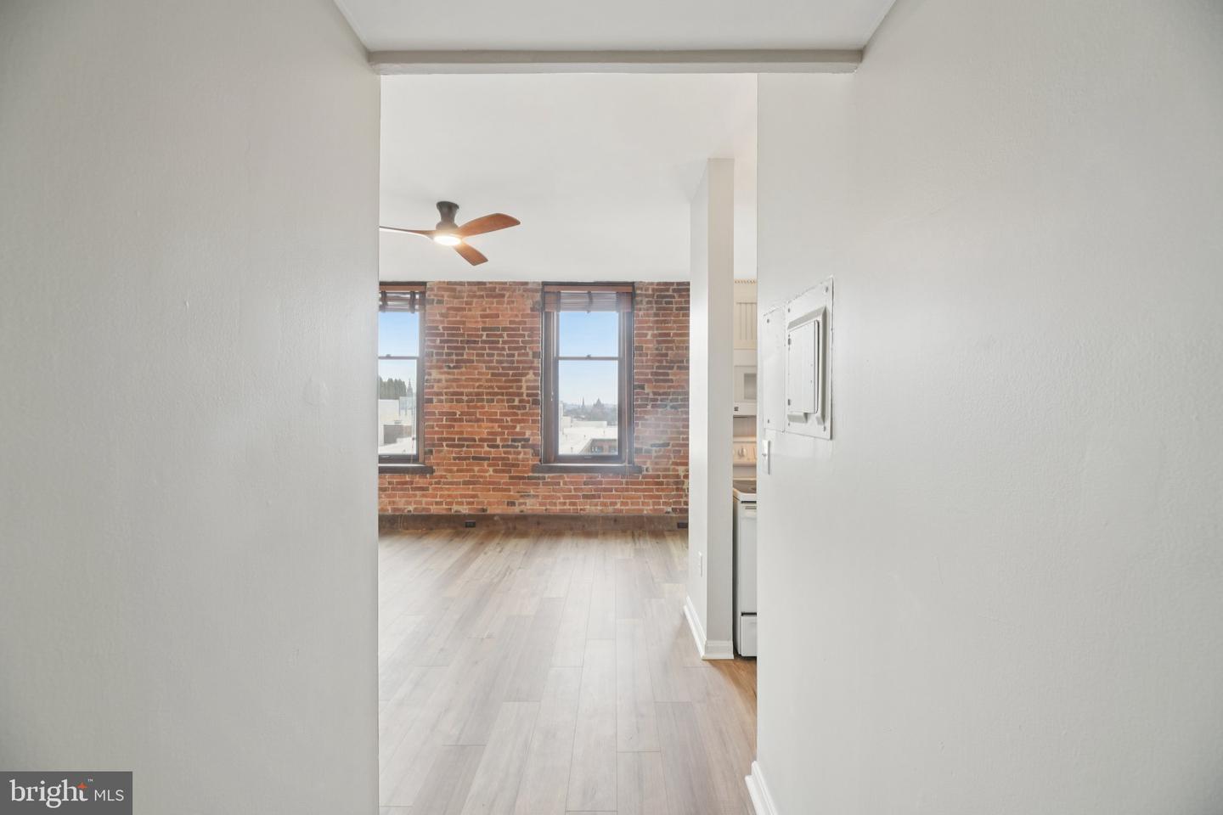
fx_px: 476
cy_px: 408
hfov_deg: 104.3
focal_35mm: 14
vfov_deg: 81.2
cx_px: 612
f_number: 8
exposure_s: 1/15
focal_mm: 14
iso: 320
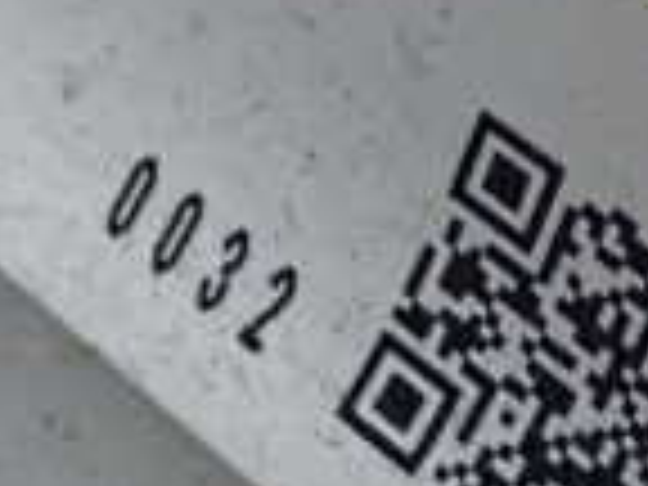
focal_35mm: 259
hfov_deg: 7.6
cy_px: -202
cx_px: 261
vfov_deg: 5.7
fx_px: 4848
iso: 400
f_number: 3.6
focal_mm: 11.09
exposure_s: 1/60
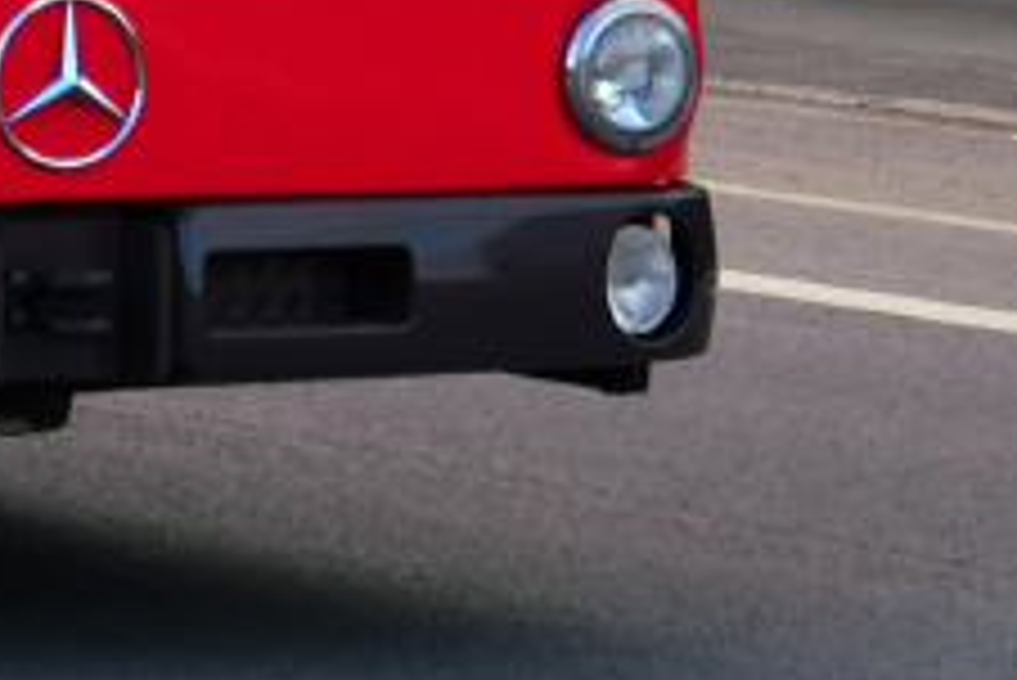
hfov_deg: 6.7
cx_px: -742
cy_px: -772
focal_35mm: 299
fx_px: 8452
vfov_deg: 4.5
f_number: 5
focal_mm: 35
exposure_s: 1/1250
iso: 400
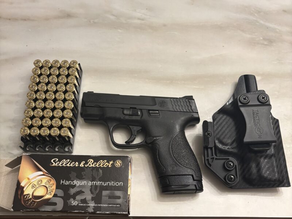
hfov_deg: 67.3
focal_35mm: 26
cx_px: 146
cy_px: 110
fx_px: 219
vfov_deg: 53.1
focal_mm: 5.96
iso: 250
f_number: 1.6
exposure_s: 1/60
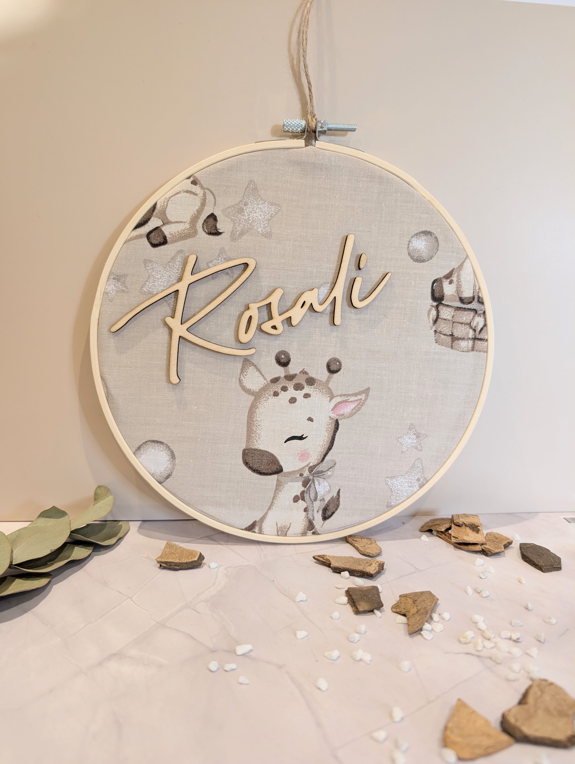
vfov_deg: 71.5
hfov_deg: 56.9
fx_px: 530
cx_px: 288
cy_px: 382
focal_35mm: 24
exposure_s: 1/23.8
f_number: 1.68
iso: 53
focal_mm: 6.9
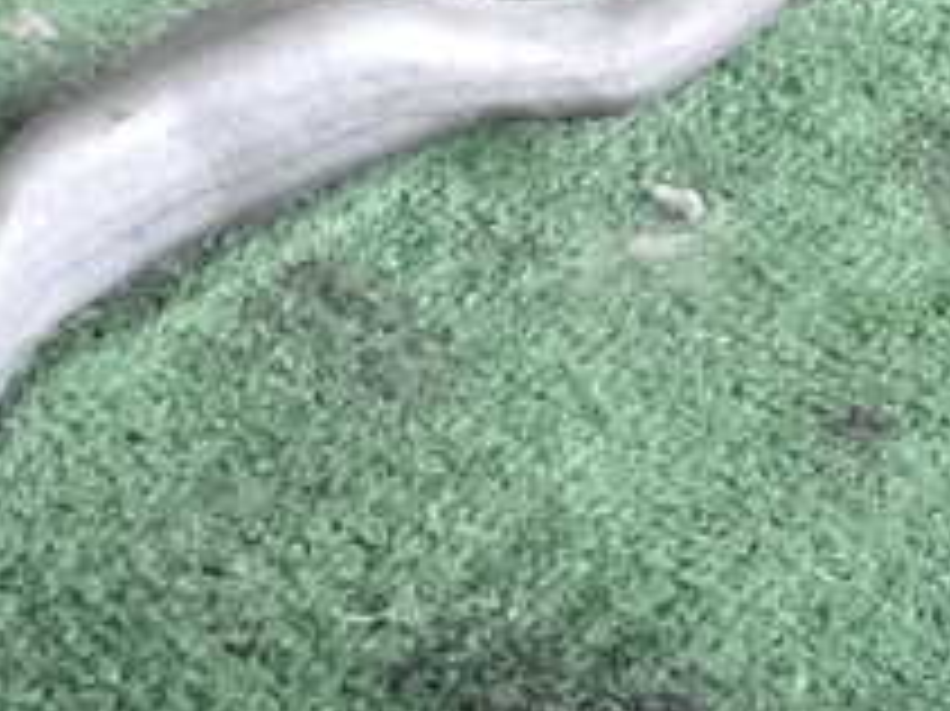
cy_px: 50
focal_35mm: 91
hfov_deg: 21.4
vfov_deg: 16.0
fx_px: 2496
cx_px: 689
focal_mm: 5.79
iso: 5000
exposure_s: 1/125
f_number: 2.4
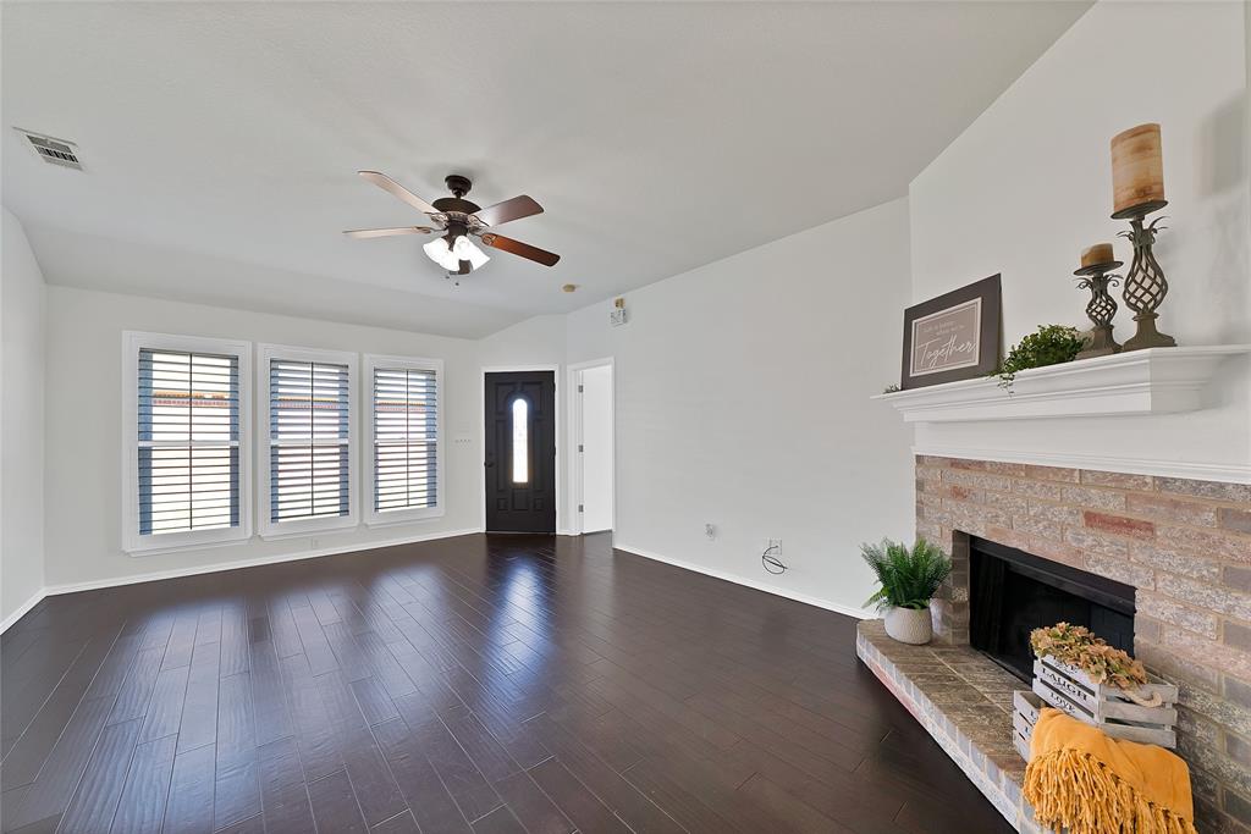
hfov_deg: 112.6
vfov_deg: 90.0
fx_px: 417
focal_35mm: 12
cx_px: 626
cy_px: 417
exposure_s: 1/5
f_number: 9
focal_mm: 12
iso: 640
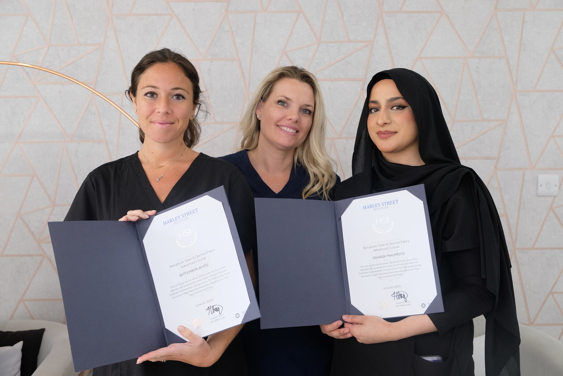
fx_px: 595
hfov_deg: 50.7
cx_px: 282
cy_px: 188
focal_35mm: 38
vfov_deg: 35.1
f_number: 4
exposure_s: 1/38
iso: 800
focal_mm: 25.4
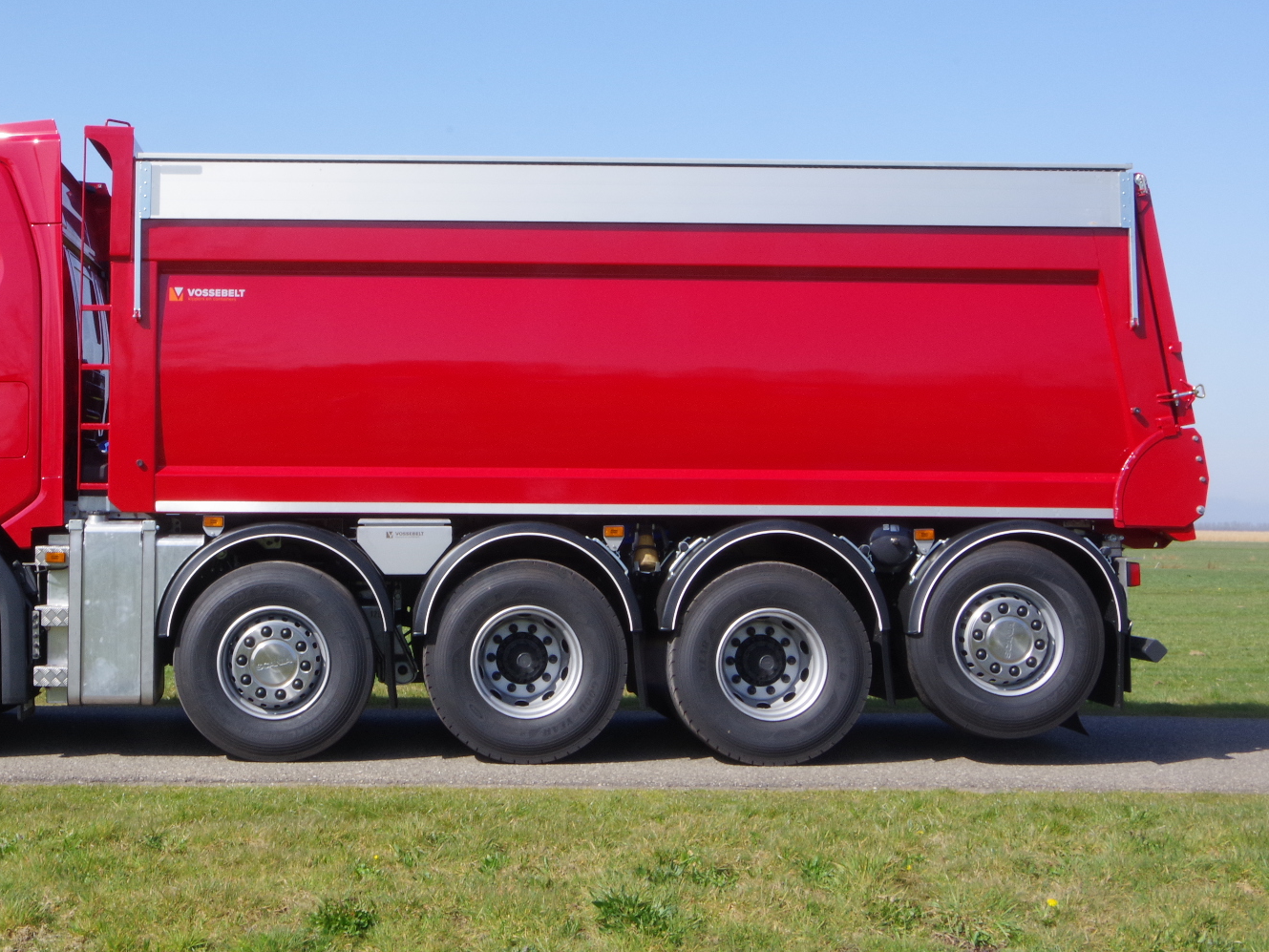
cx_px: 398
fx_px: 1833
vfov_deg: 29.0
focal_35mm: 50
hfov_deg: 37.7
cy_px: 373
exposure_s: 1/60
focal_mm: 24
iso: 400
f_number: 22
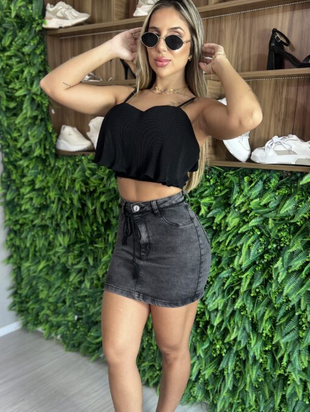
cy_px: 234
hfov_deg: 39.7
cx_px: 154
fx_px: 430
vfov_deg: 51.2
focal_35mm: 36
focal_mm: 5.7
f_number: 1.5
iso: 50
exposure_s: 1/120
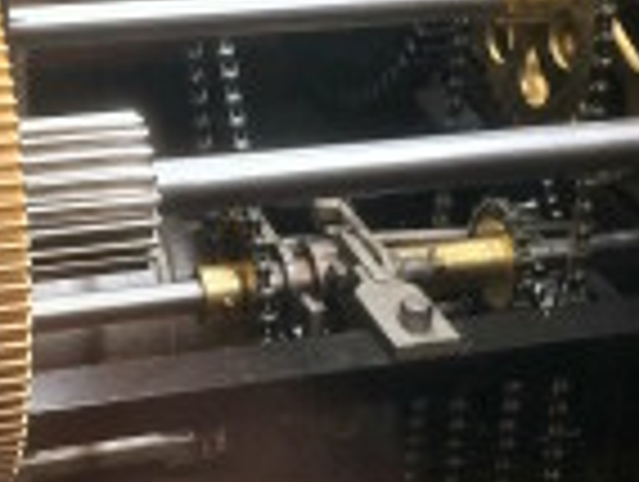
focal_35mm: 92
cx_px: 230
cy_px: -32
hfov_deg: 21.2
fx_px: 1701
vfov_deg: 15.7
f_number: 2.2
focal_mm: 4.15
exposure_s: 1/33
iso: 250
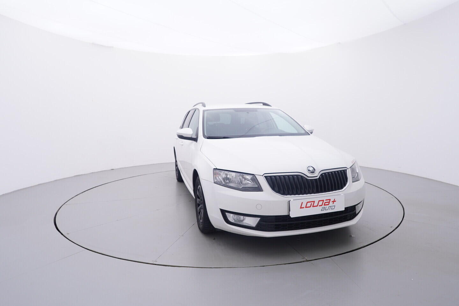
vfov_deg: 56.2
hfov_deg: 77.3
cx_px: 230
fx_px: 287
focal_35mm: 22
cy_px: 153
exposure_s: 1/80
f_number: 5
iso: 200
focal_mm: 15
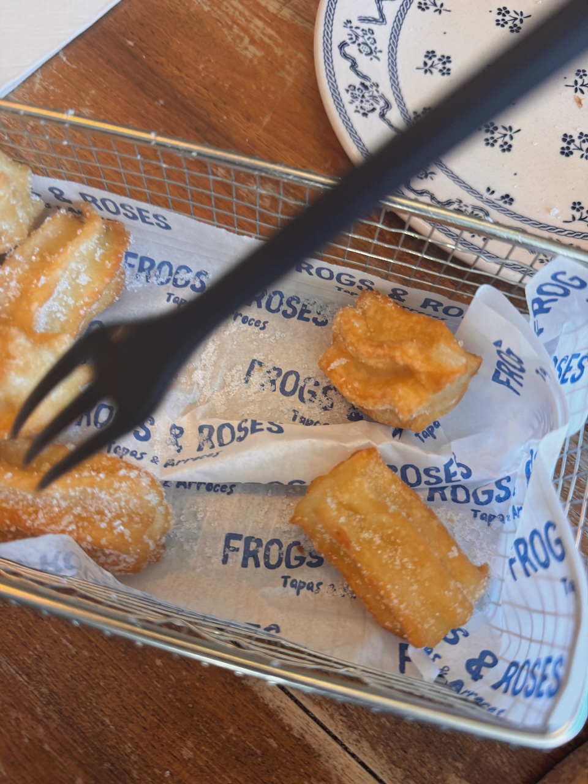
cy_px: 392
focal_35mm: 24
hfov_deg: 56.8
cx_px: 294
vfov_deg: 71.6
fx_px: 544
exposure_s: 1/50
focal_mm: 6.76
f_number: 1.78
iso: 125
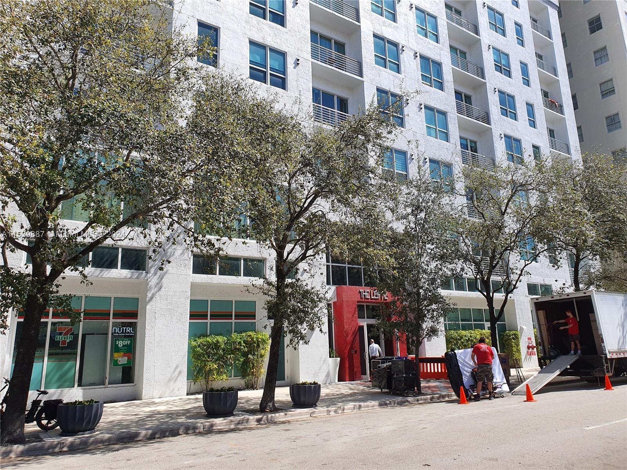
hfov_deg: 67.3
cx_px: 314
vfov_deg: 53.1
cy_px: 235
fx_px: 471
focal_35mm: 26
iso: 50
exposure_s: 1/1244
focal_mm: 4.3
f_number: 2.4
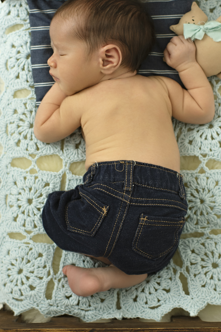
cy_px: 139
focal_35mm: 70
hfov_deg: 19.5
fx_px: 642
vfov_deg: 28.9
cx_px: 124
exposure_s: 1/250
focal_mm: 35
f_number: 3.5
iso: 400
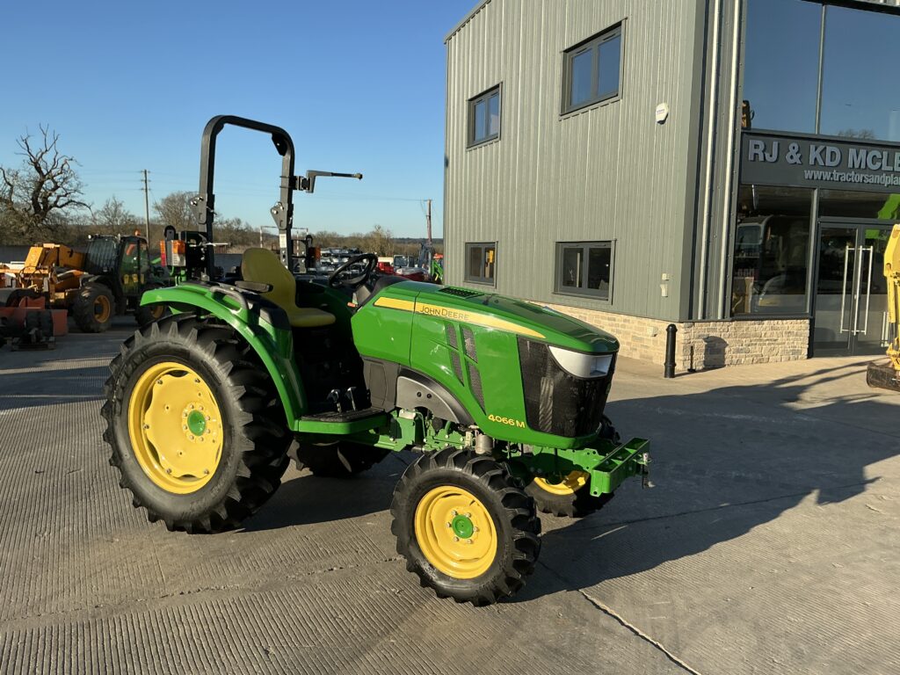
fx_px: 728
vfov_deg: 49.7
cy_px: 338
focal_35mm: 28
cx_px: 450
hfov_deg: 63.4
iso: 25
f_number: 1.8
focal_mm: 3
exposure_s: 1/1279
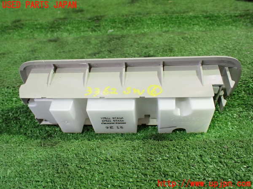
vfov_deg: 46.8
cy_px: 94
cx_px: 126
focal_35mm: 30
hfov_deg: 60.0
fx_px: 219
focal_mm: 5.4
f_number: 2.3
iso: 800
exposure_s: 1/50
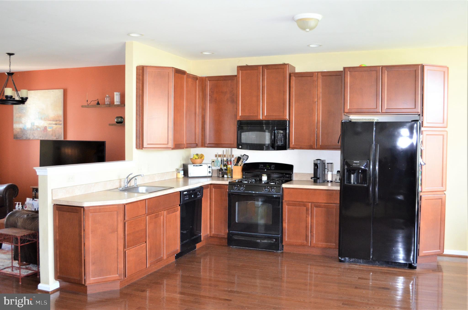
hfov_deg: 57.3
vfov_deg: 39.8
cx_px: 234
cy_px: 155
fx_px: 428
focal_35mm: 33
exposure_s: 1/60
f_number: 3.8
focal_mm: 22
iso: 1800
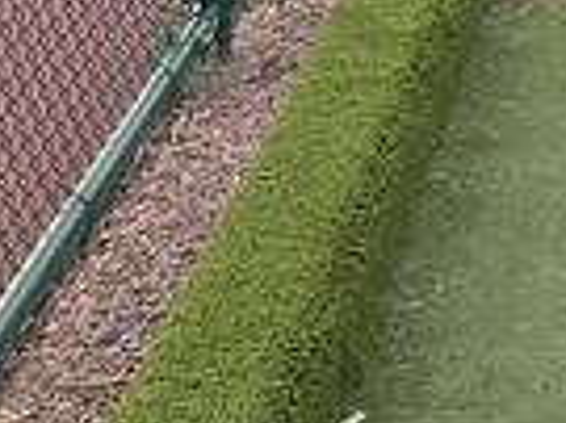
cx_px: 1103
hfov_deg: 12.1
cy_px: -377
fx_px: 2401
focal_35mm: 147
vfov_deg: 9.5
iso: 25
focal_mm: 3.3
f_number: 2.4
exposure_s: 1/381
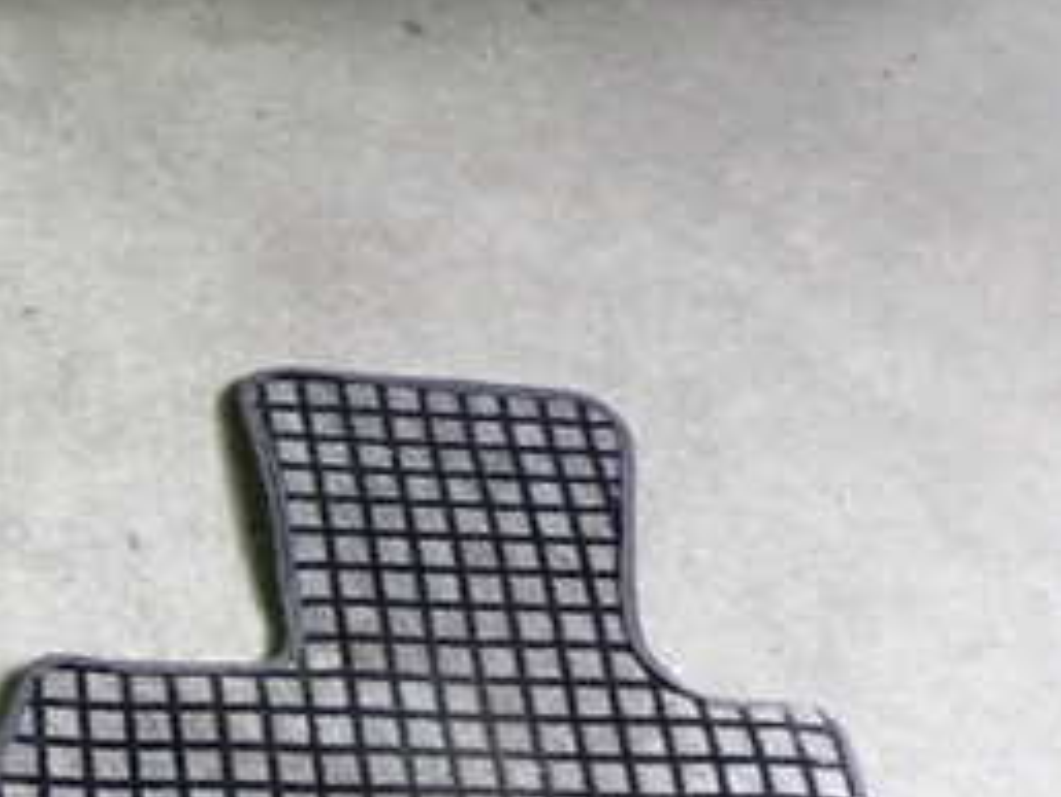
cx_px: -91
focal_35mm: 70
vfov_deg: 19.9
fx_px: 2147
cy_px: 917
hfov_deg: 25.8
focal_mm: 5.4
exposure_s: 1/40
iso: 200
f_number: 2.3
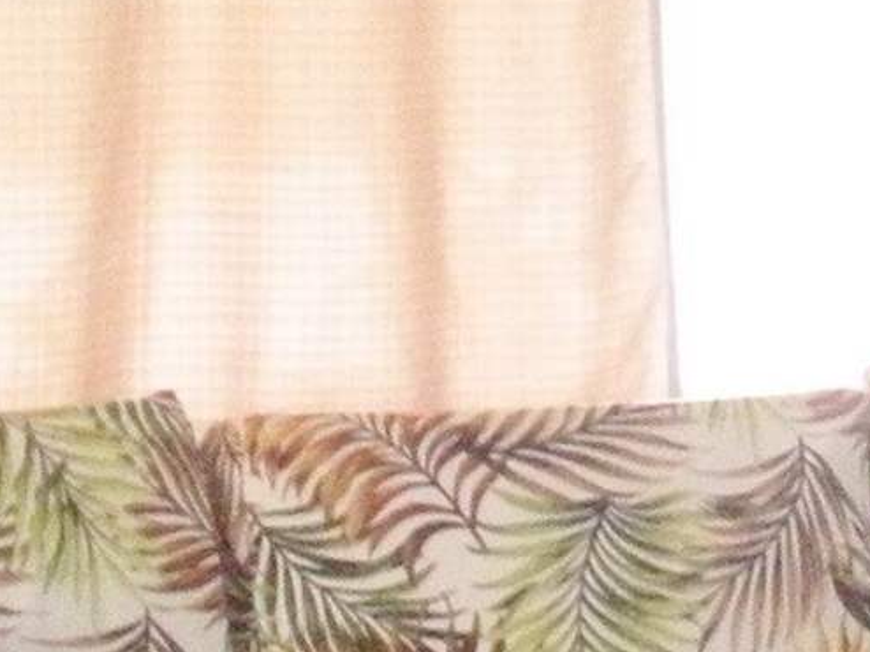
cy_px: -78
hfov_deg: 7.6
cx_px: 2670
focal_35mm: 224
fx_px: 5627
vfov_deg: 6.6
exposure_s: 1/30
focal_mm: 6.3
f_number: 3.5
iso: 470
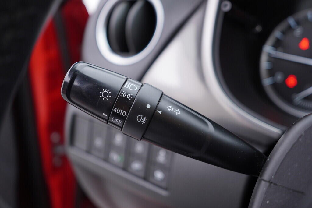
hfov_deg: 53.1
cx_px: 156
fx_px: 312
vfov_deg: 36.9
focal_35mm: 36
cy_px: 104
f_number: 2.8
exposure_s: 1/40
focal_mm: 24
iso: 125
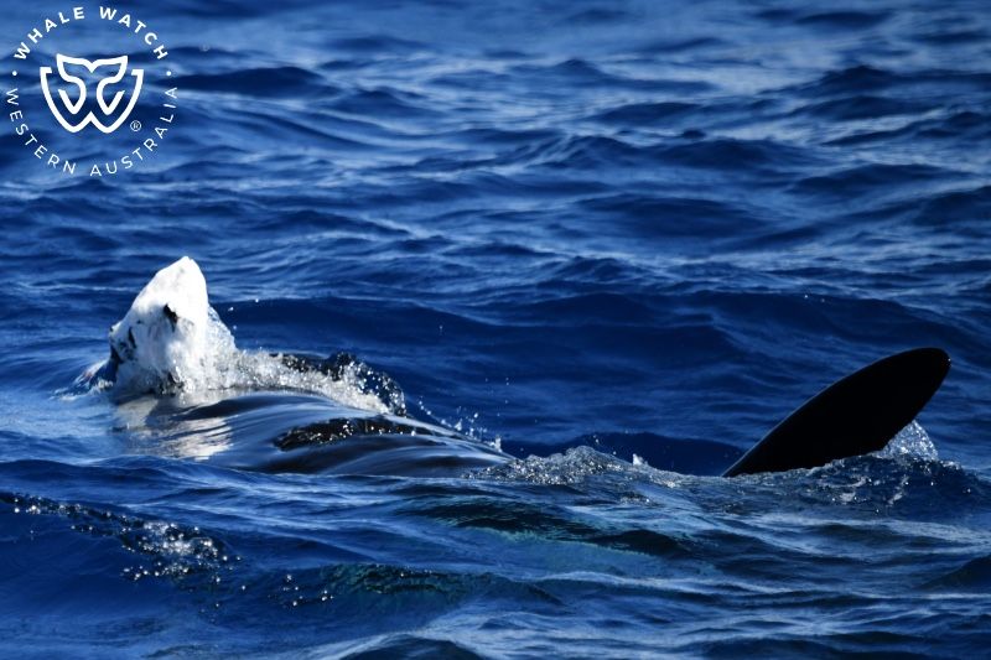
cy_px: 330
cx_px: 496
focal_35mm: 600
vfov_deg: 2.3
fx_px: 16512
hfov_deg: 3.4
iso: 1600
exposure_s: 1/8000
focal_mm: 600
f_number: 6.3
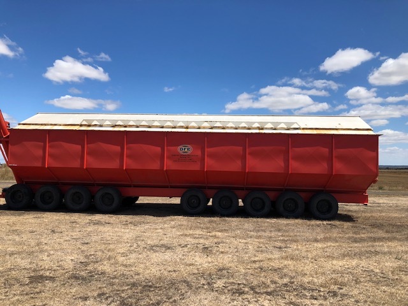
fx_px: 330
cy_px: 153
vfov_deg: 49.7
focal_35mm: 28
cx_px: 204
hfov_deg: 63.4
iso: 20
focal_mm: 3.99
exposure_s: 1/2667
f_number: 1.8
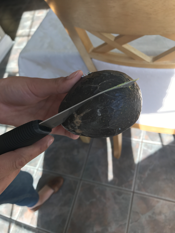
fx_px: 189
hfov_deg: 49.7
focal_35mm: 28
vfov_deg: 63.4
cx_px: 88
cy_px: 116
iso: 20
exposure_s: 1/136
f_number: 1.8
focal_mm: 3.99
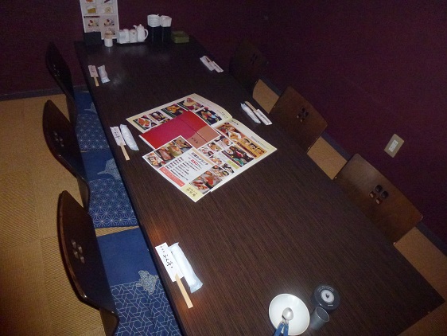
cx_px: 224
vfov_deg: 56.9
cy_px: 168
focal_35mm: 24
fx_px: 310
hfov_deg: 71.6
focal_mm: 4.3
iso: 640
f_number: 3.3
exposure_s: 1/60
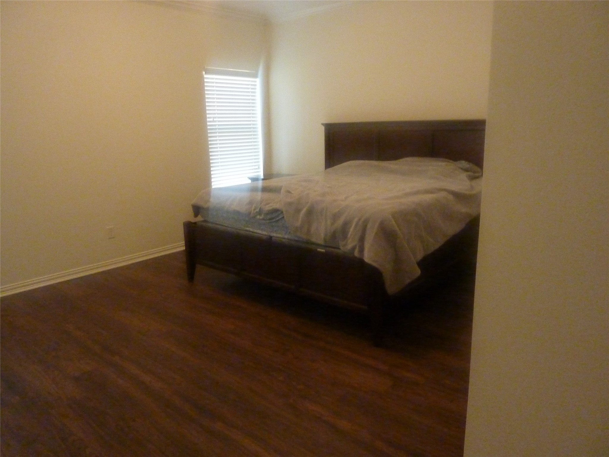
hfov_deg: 69.4
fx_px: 440
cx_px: 304
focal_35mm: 25
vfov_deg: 54.9
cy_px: 228
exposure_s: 1/20
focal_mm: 4.1
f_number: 3.3
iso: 800
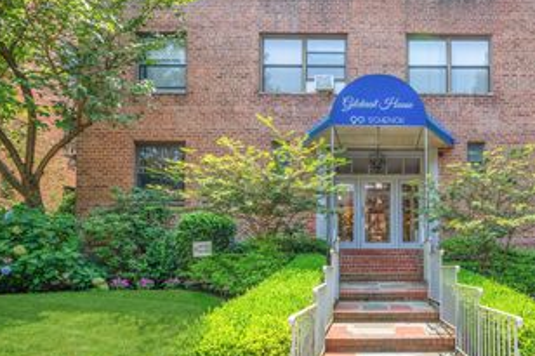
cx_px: 386
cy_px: 253
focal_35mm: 26
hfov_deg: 66.1
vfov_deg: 48.2
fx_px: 386
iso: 1000
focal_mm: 16
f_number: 6.3
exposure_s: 1/500
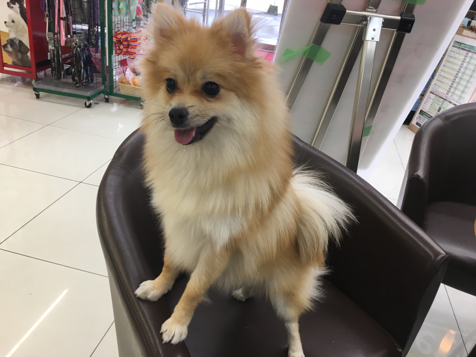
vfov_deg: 48.2
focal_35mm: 29
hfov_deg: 61.7
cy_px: 178
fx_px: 399
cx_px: 238
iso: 25
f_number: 2.2
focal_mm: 4.15
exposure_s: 1/40
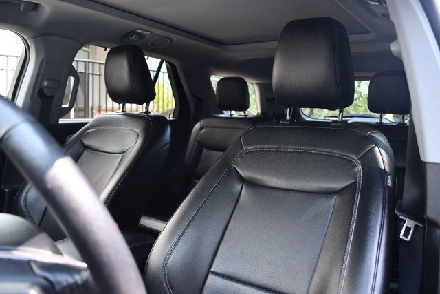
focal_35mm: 31
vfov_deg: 42.3
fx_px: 379
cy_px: 147
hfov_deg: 60.3
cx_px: 220
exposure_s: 1/200
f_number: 3.8
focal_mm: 21
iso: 800
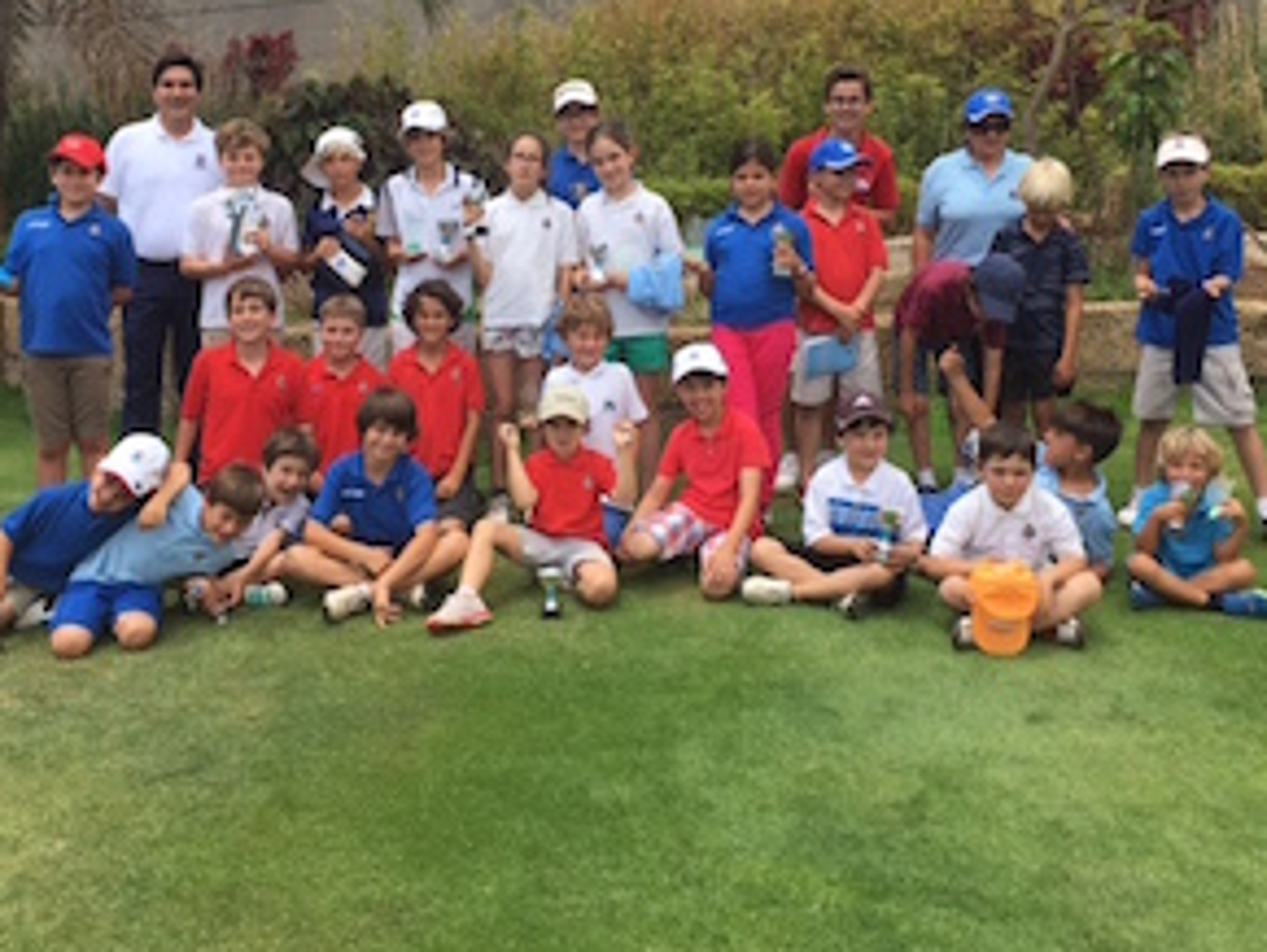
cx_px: 542
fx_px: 1465
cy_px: 314
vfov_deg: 35.6
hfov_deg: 46.6
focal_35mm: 40
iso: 25
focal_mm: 4.15
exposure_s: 1/1012
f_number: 2.2
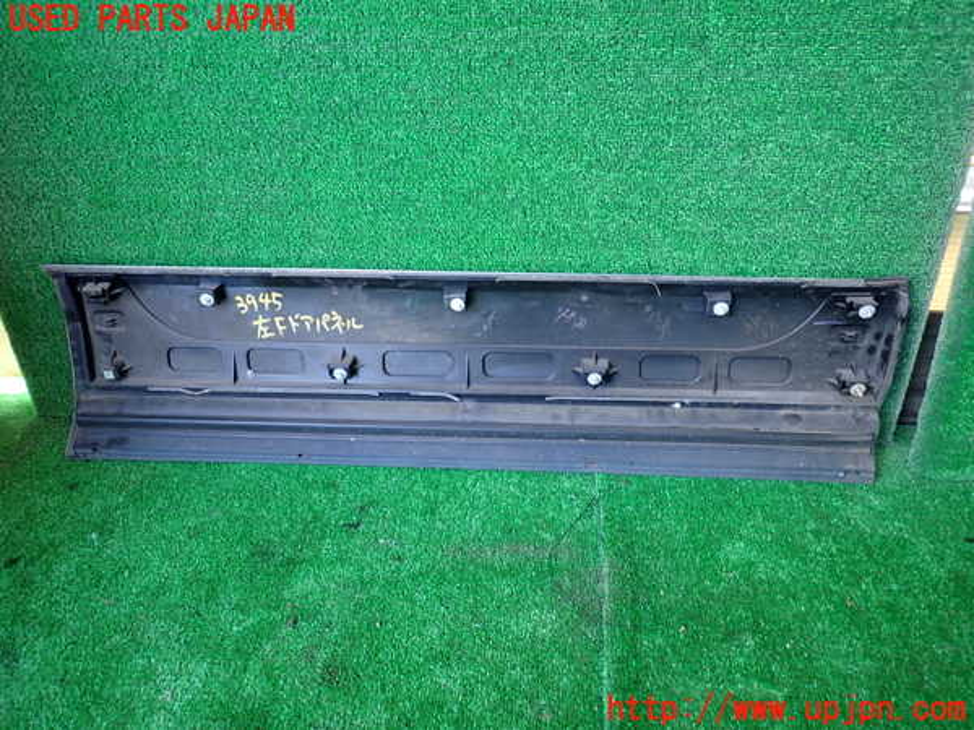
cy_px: 365
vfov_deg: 54.9
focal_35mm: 25
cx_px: 487
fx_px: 703
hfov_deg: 69.4
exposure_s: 1/50
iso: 200
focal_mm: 4.5
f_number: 2
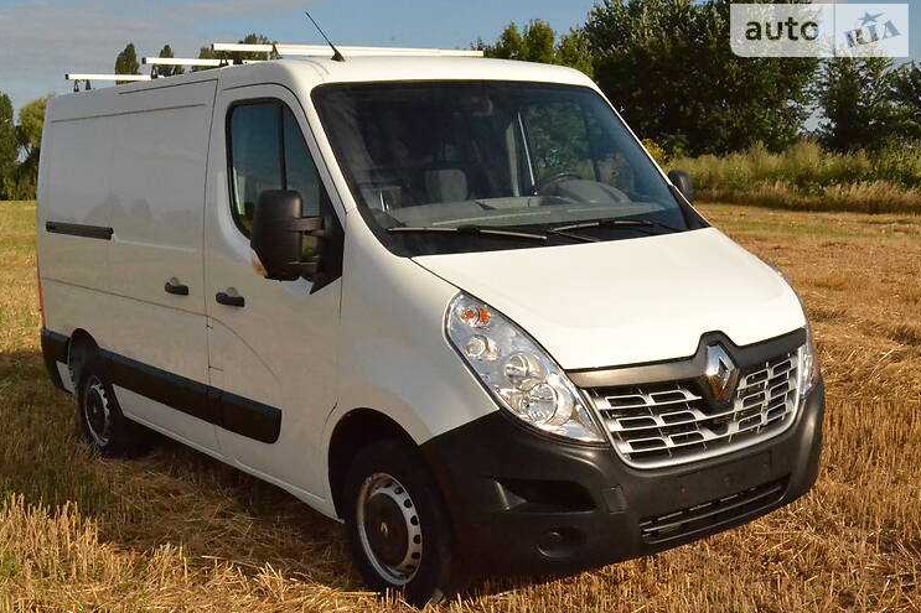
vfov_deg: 31.9
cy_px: 319
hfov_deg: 46.4
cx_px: 431
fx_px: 1074
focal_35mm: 42
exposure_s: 1/1600
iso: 6400
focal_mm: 26
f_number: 20
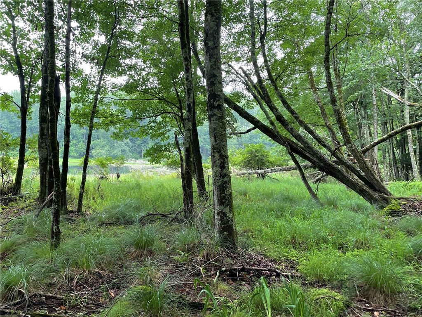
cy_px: 158
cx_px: 211
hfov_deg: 67.3
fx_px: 317
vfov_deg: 53.1
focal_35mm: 26
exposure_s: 1/121
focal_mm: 4.2
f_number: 1.6
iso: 100
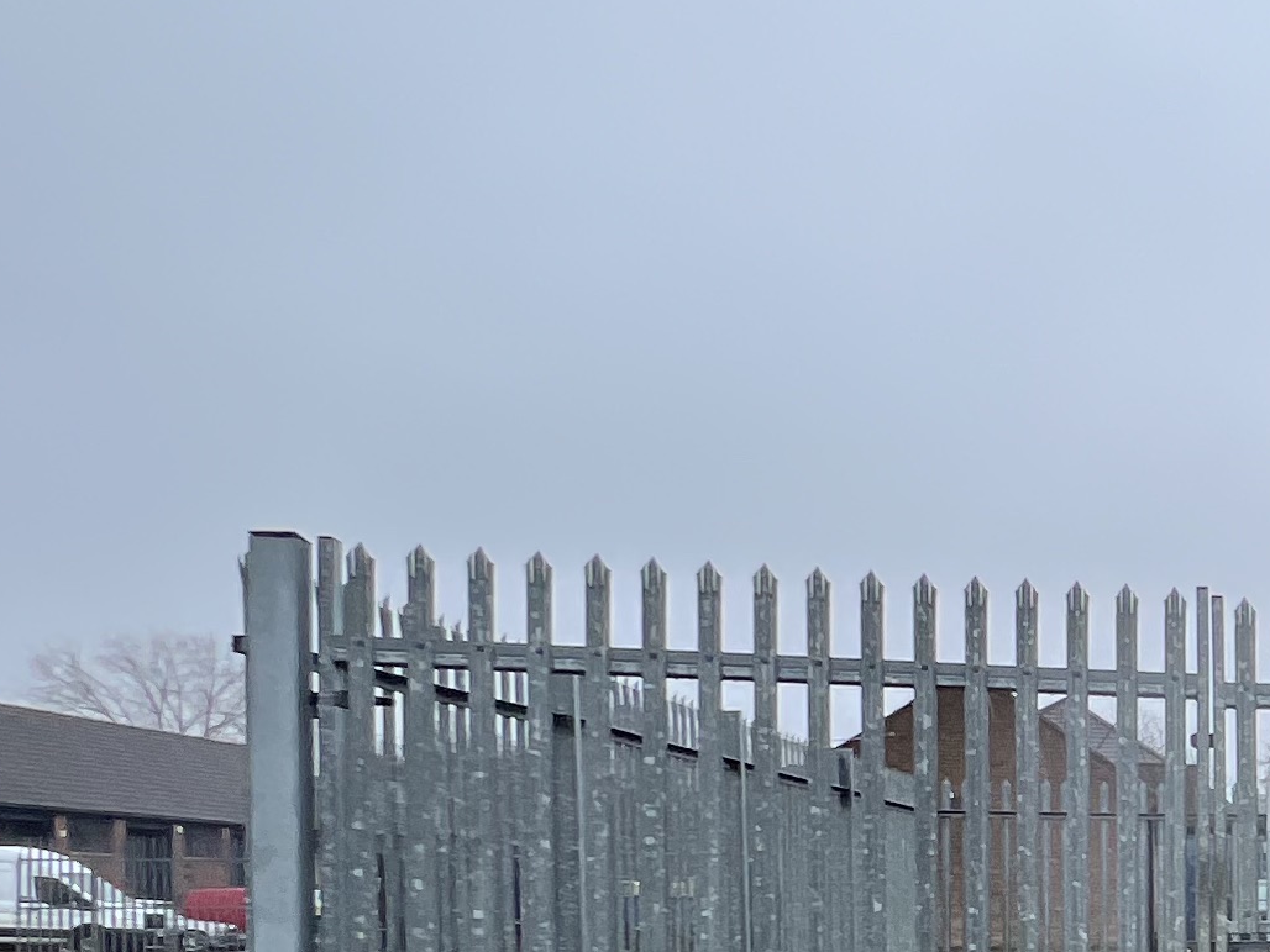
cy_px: 967
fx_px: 1871
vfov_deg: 26.9
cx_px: 1820
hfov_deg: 27.8
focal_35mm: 51
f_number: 1.8
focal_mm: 1.57
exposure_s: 1/471
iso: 32
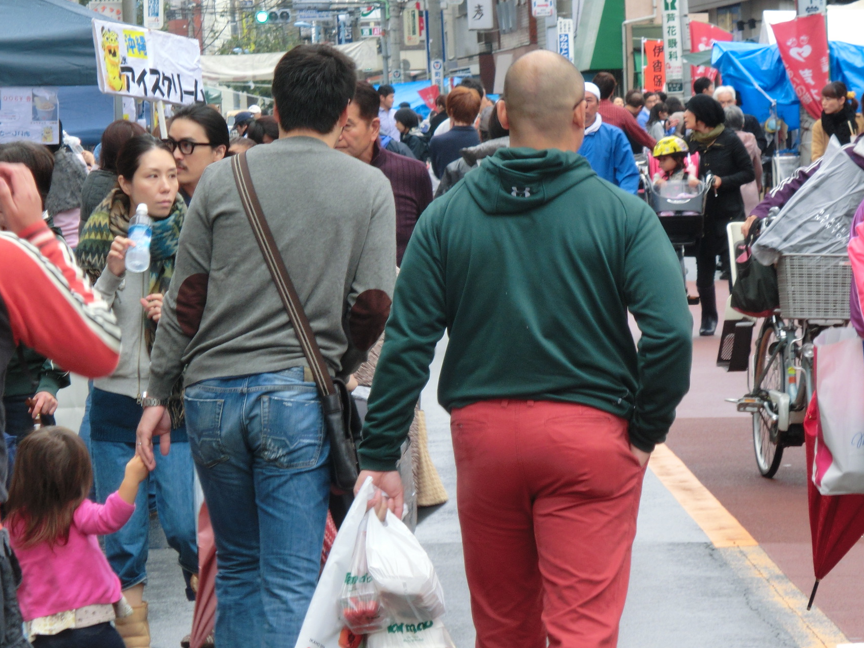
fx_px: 5416
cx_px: 438
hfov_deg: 9.1
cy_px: 326
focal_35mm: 217
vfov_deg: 6.8
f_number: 5.7
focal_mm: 31.9
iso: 125
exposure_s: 1/100
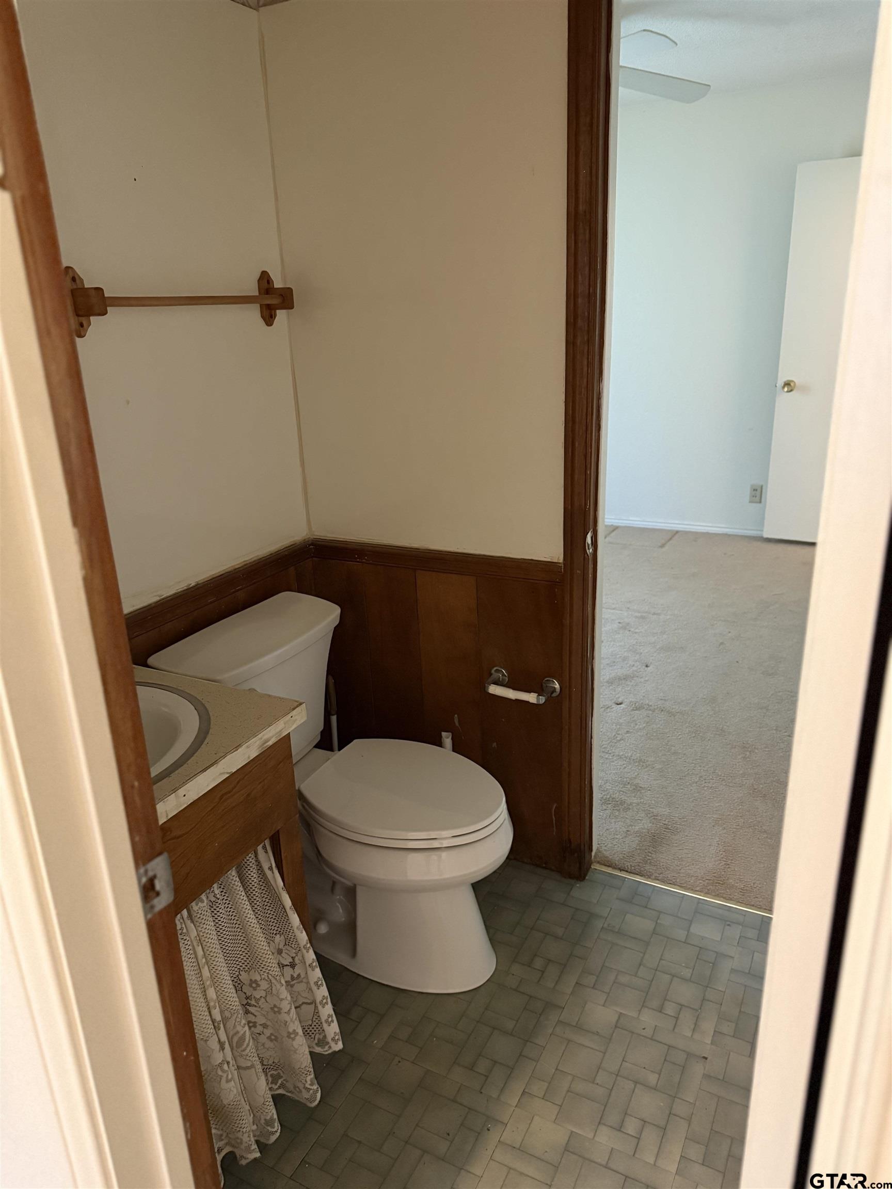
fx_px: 825
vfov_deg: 71.6
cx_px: 446
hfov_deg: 56.8
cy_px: 594
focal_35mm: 24
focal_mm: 6.76
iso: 800
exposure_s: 1/30
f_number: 1.78
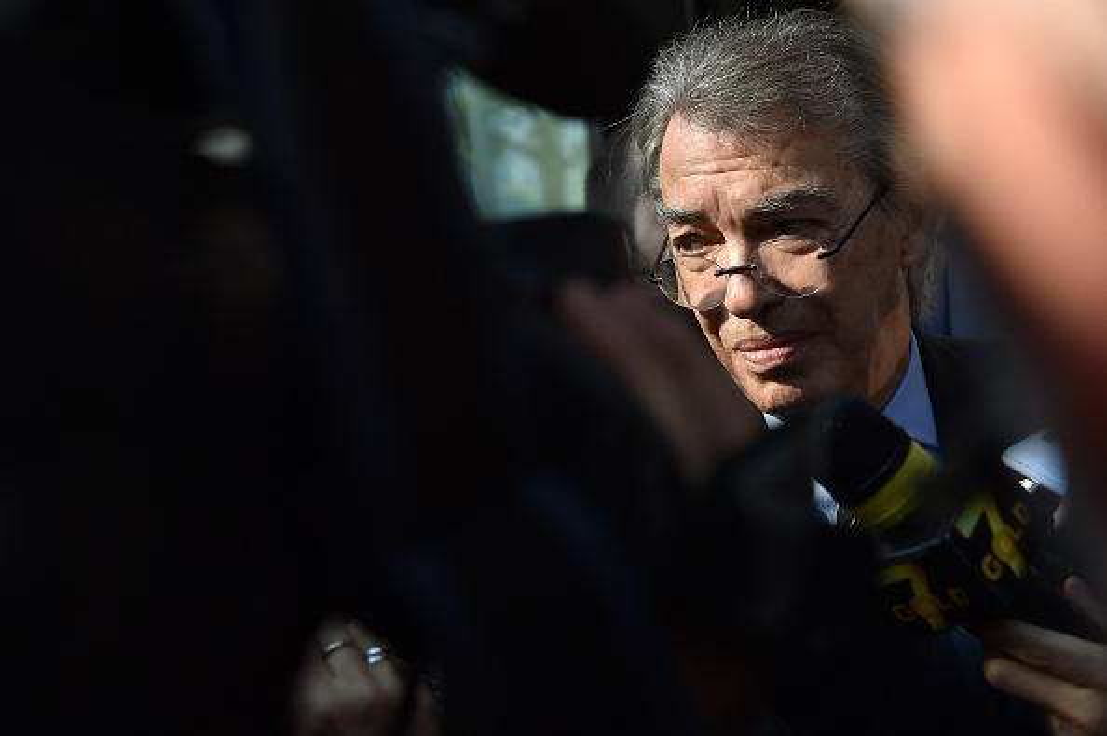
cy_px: 368
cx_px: 554
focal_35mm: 56
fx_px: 1721
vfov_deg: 24.2
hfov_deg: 35.7
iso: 800
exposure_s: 1/1600
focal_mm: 56
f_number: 5.6
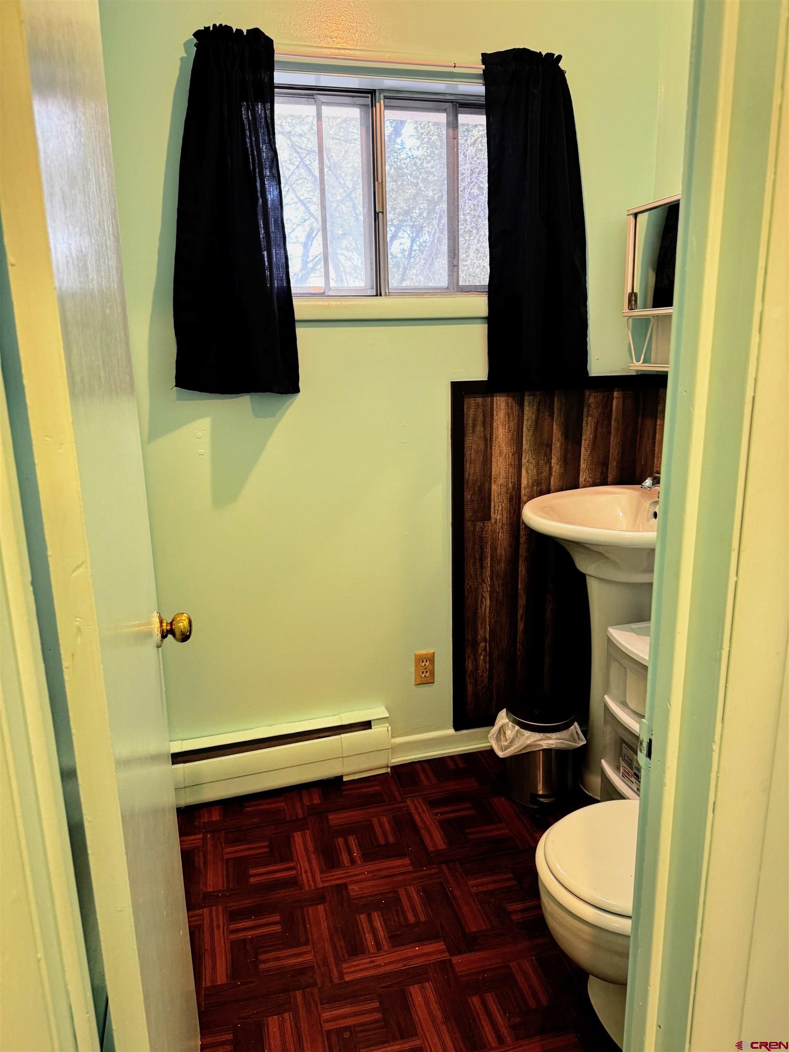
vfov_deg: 71.6
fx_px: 729
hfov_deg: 56.8
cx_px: 394
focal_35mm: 24
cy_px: 526
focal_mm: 6.76
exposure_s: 1/60
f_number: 1.78
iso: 200
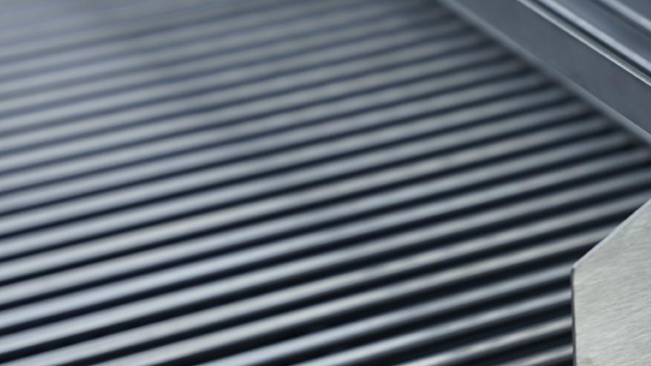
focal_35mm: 161
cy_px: 230
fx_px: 2780
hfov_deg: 13.2
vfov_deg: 7.5
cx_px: 631
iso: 100
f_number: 3.5
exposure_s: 1/250
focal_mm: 70
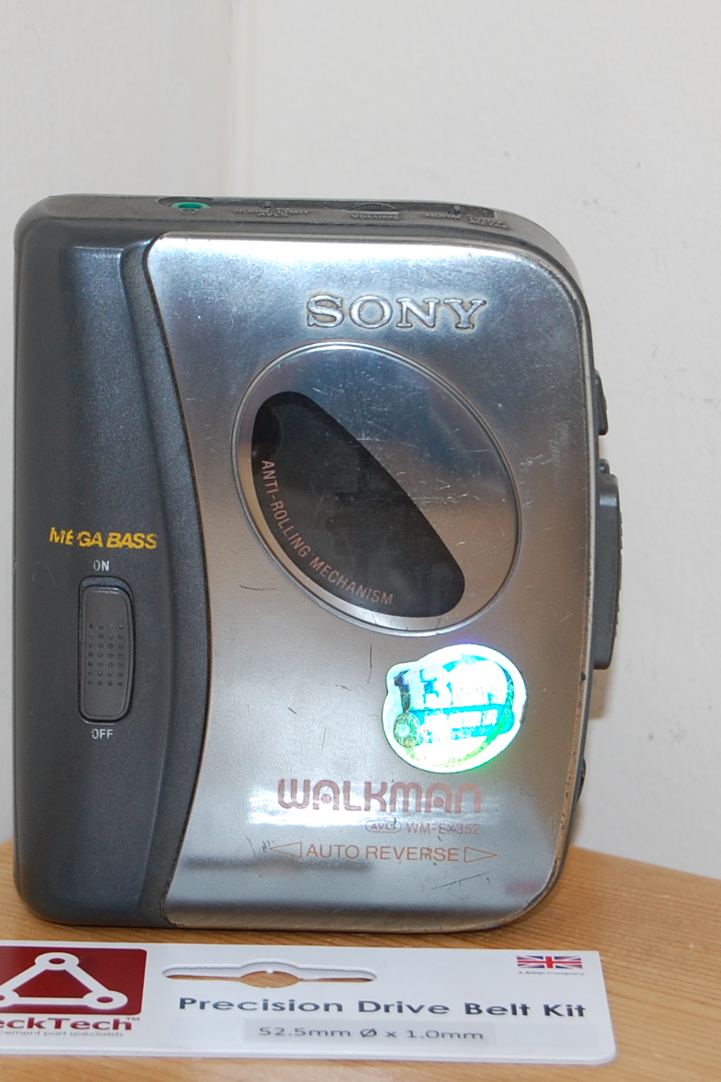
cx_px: 298
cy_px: 535
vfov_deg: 15.1
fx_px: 4080
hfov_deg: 10.1
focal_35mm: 136
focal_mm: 55
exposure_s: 1/60
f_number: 5.6
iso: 400
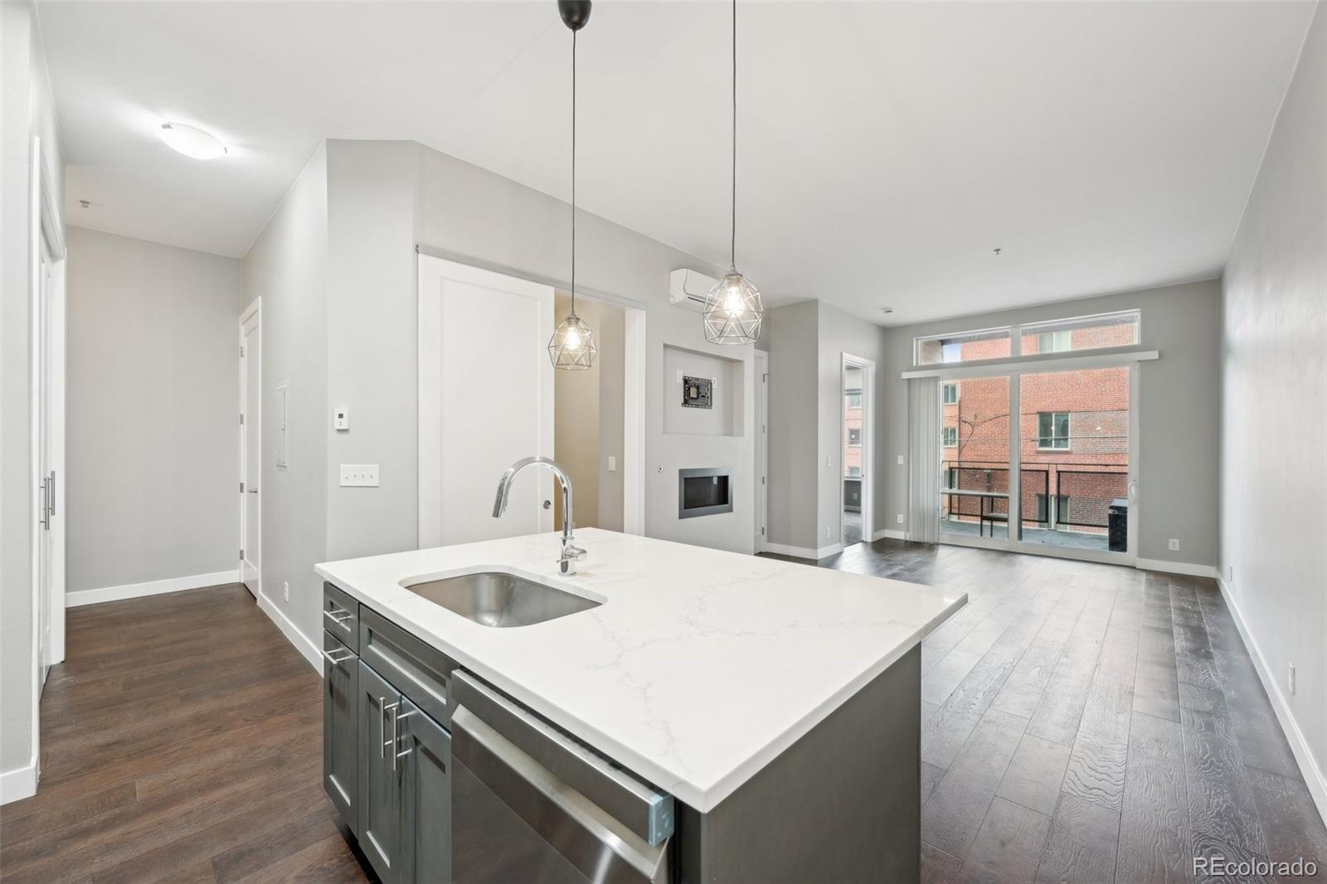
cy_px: 442
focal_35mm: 14
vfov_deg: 81.2
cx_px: 664
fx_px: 516
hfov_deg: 104.3
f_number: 8
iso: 400
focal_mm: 14
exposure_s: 1/5
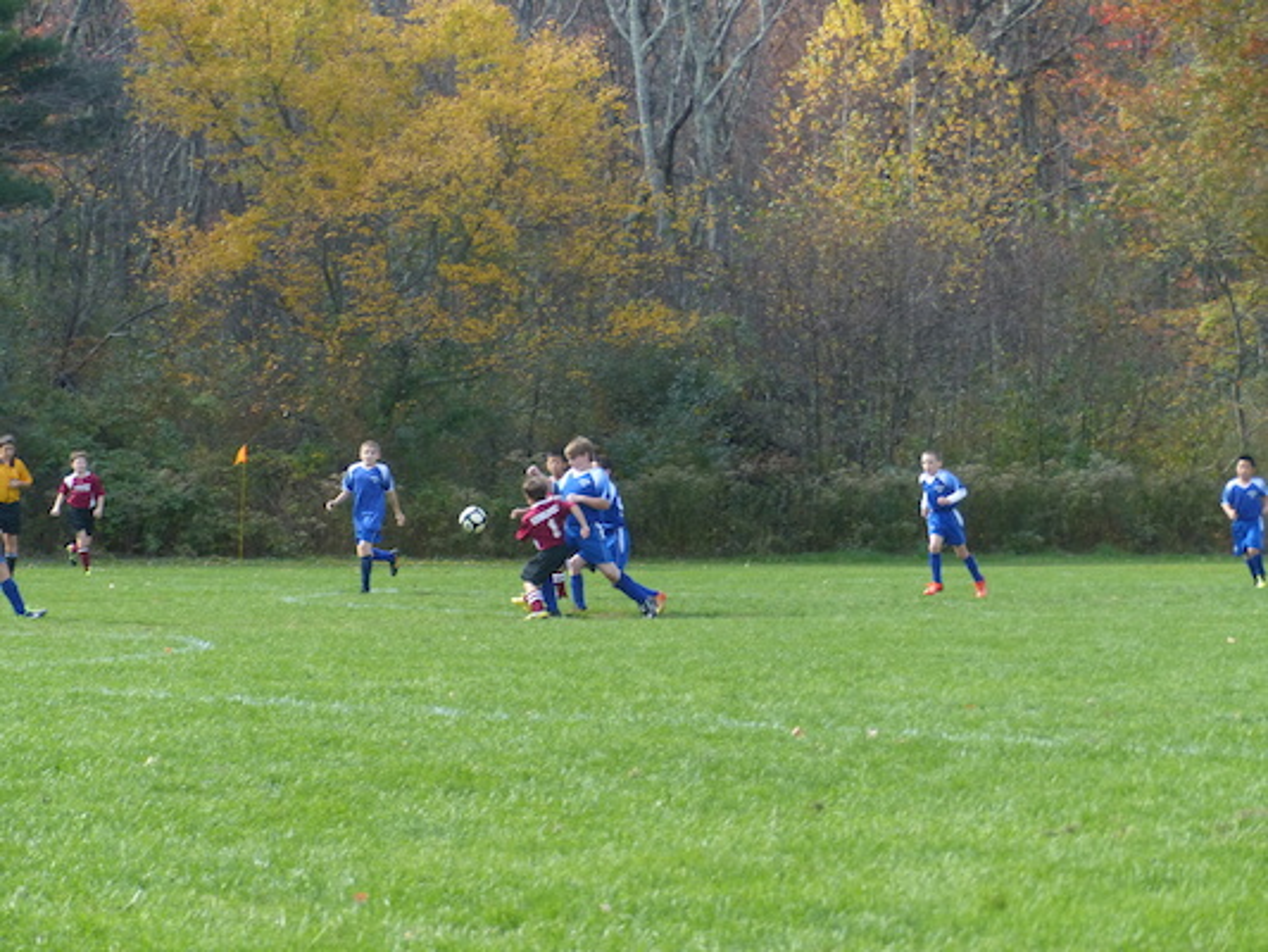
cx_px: 634
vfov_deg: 11.3
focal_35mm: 131
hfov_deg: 15.0
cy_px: 476
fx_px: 4800
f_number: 2.8
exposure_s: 1/500
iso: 320
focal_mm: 23.5
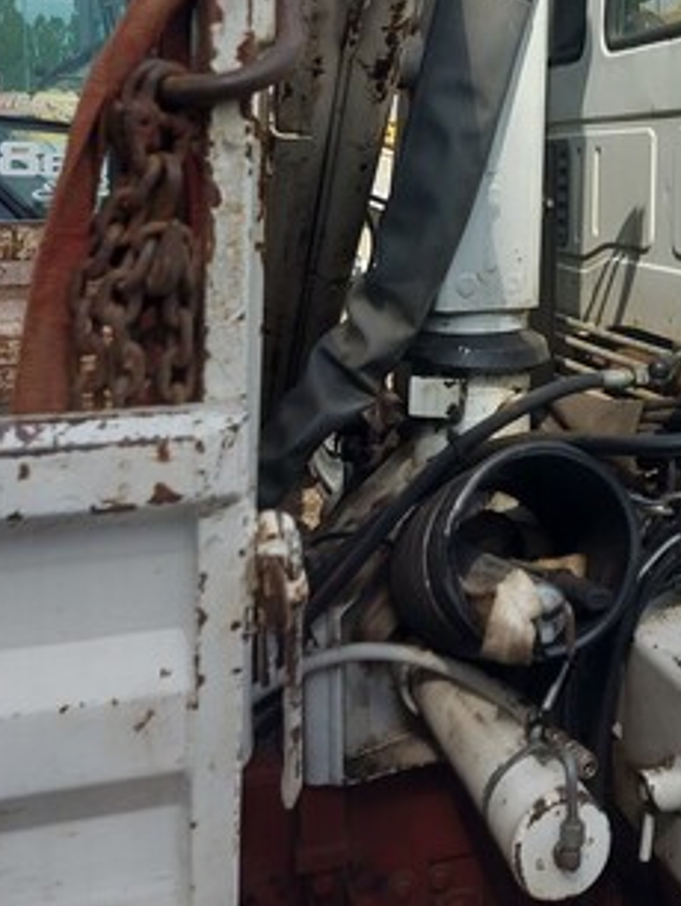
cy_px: 163
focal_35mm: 47
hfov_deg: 29.5
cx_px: 628
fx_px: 1231
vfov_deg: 38.7
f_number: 1.8
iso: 32
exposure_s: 1/1157
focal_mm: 5.23
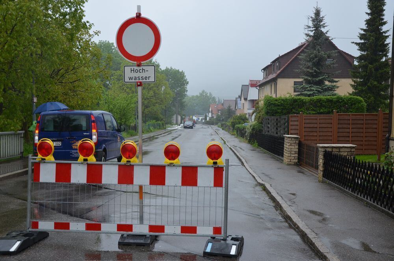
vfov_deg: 34.1
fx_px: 426
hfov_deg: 49.6
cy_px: 130
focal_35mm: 39
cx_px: 197
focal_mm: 26
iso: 400
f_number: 5
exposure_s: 1/100
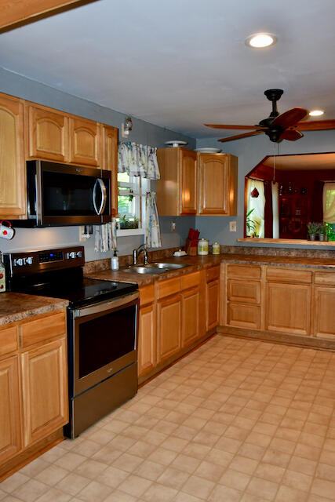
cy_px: 251
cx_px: 168
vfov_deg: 65.5
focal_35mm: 28
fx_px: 391
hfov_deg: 46.4
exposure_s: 1/60
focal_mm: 14
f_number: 6.3
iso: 640
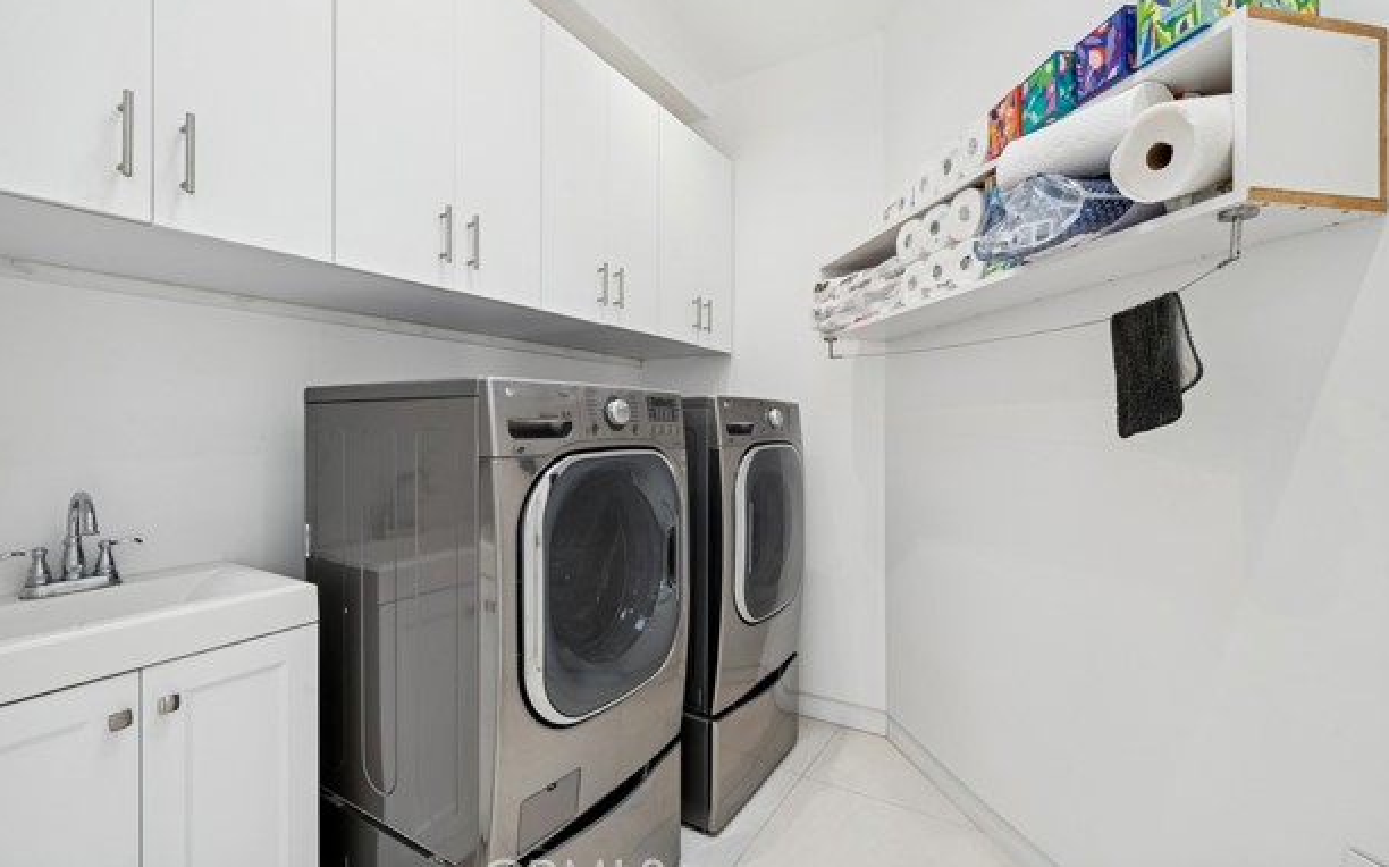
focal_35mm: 16
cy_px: 428
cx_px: 685
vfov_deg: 71.2
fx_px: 605
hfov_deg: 97.8
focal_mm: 15
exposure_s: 1/6
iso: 100
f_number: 8
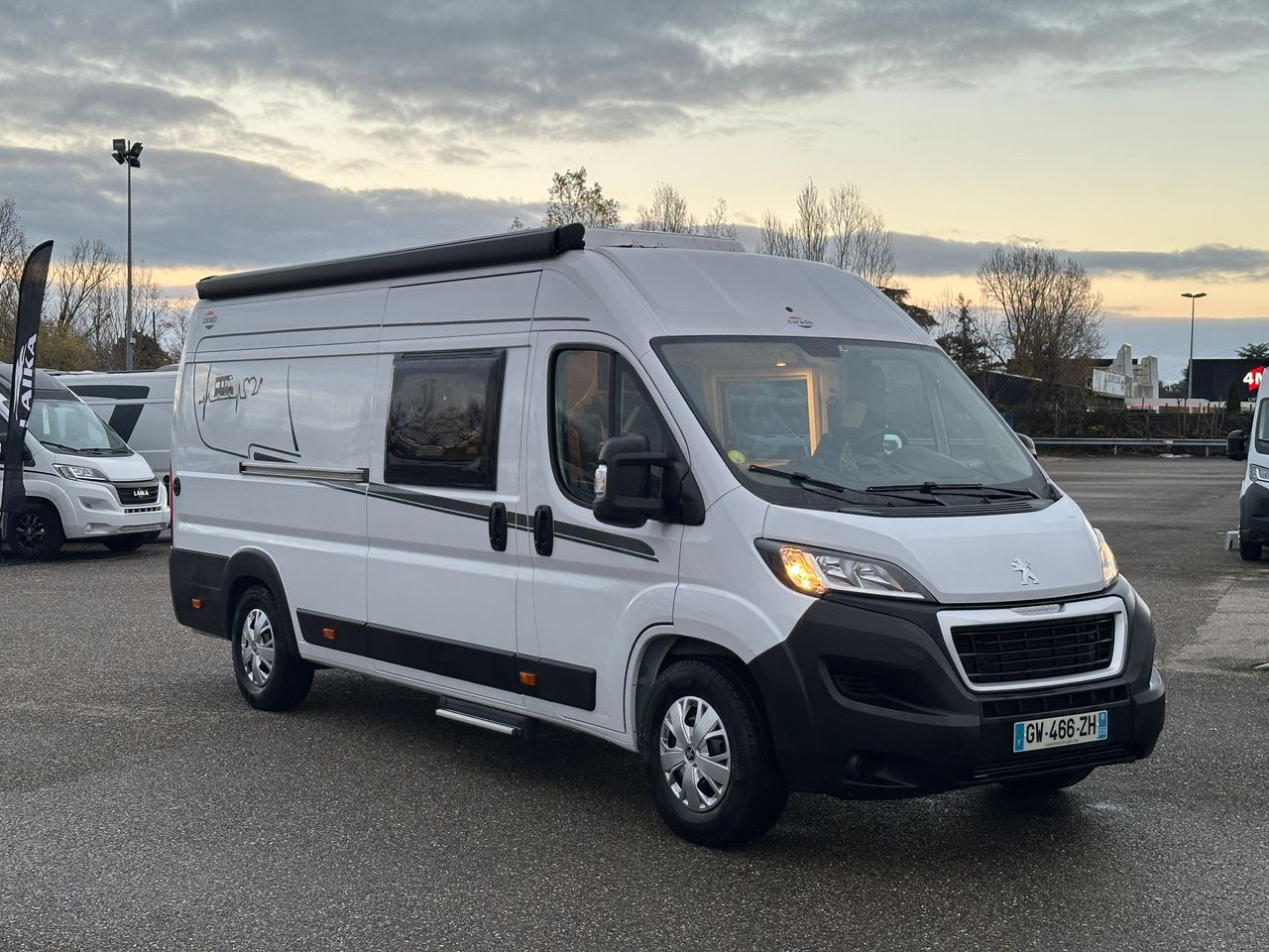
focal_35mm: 48
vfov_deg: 30.3
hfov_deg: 39.7
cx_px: 634
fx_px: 1760
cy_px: 476
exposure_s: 1/121
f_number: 1.78
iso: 80
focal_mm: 6.86
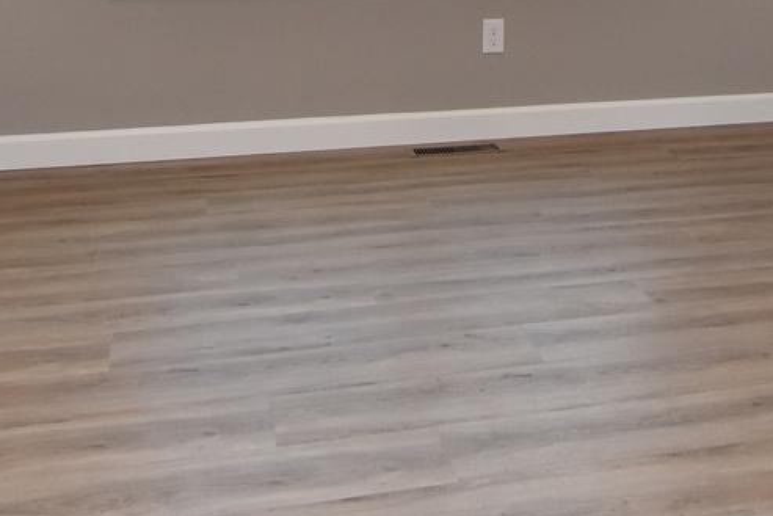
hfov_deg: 33.2
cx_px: 590
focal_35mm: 59
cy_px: -162
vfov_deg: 20.9
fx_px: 1267
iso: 800
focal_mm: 12
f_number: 9
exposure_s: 1/80
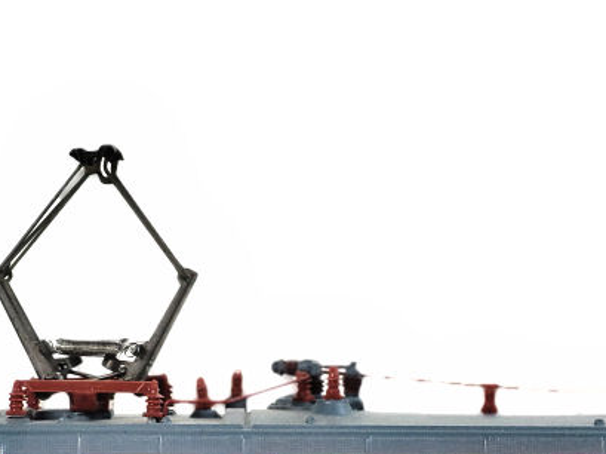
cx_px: 450
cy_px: 475
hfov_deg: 10.6
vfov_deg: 7.9
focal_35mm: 186
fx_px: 3253
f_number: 2.4
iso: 50
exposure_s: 1/100
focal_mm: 7.12
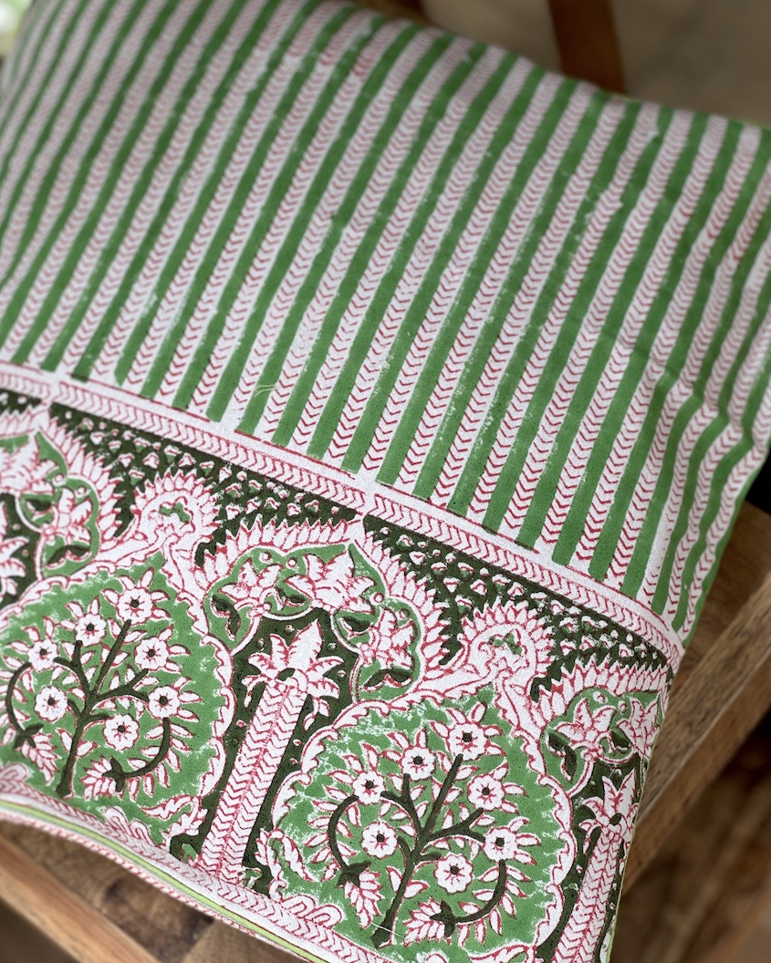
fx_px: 2310
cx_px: 386
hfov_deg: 18.9
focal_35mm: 81
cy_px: 463
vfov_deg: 23.6
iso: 50
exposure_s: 1/99
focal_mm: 9
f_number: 2.8
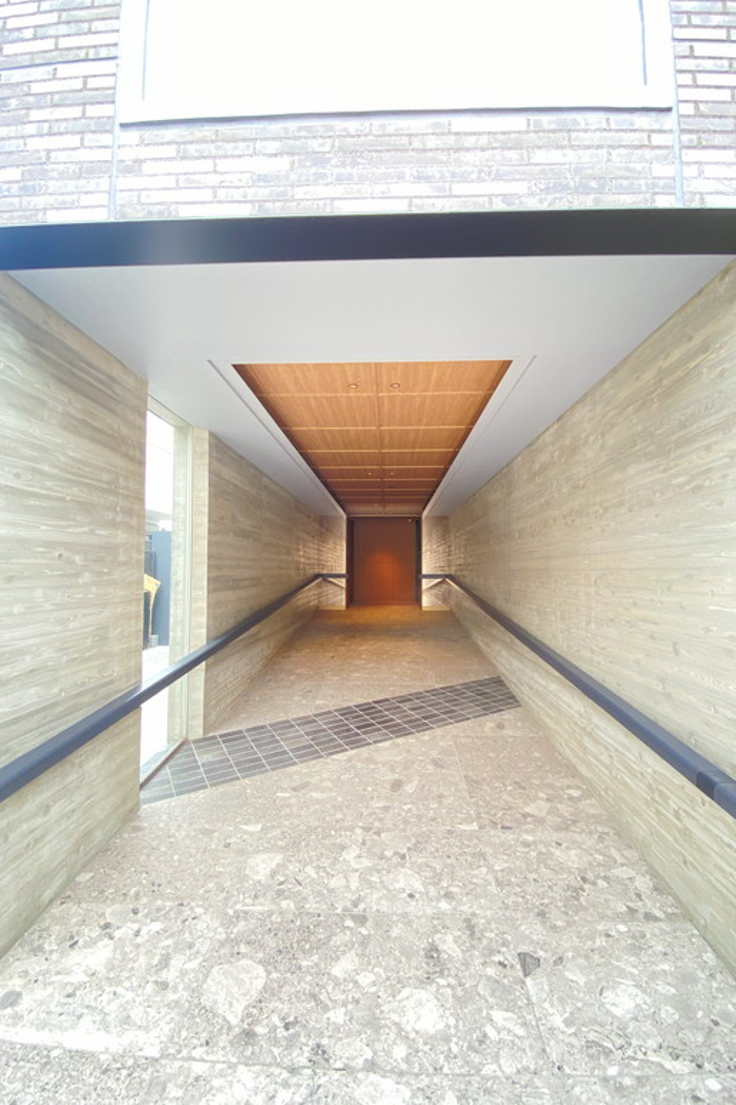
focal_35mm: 14
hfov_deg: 81.2
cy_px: 555
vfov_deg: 104.3
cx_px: 369
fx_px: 429
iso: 200
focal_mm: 1.54
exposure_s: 1/61
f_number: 2.4
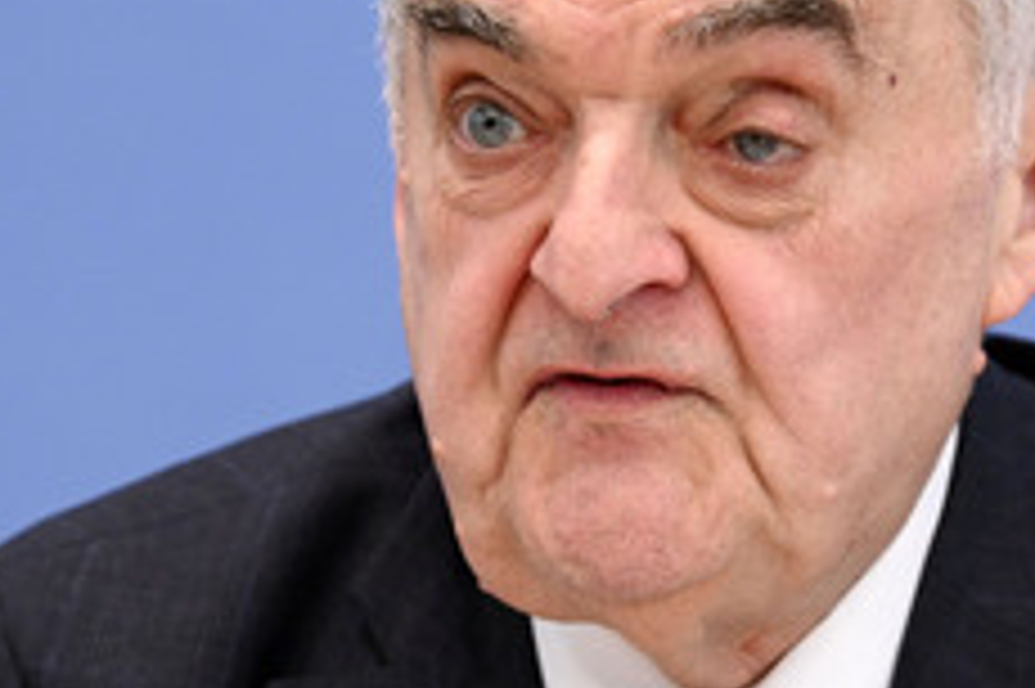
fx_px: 10400
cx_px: 736
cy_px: 175
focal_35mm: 362
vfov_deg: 3.8
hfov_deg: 5.7
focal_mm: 185
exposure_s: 1/800
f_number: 5
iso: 4000
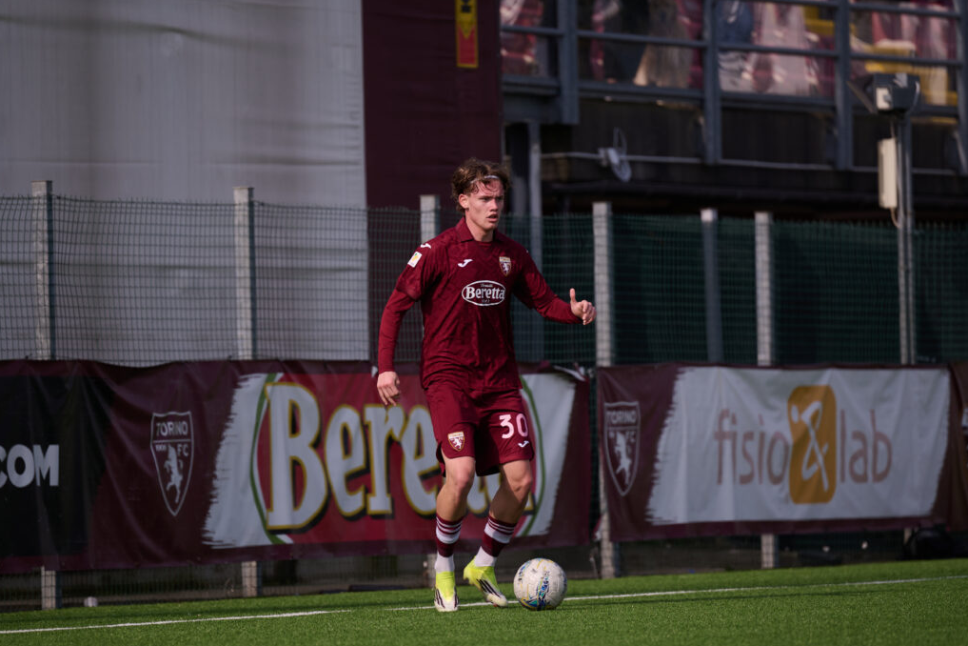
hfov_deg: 6.8
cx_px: 484
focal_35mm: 302
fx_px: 8120
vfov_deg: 4.6
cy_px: 322
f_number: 2.8
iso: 125
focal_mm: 200
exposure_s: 1/4000
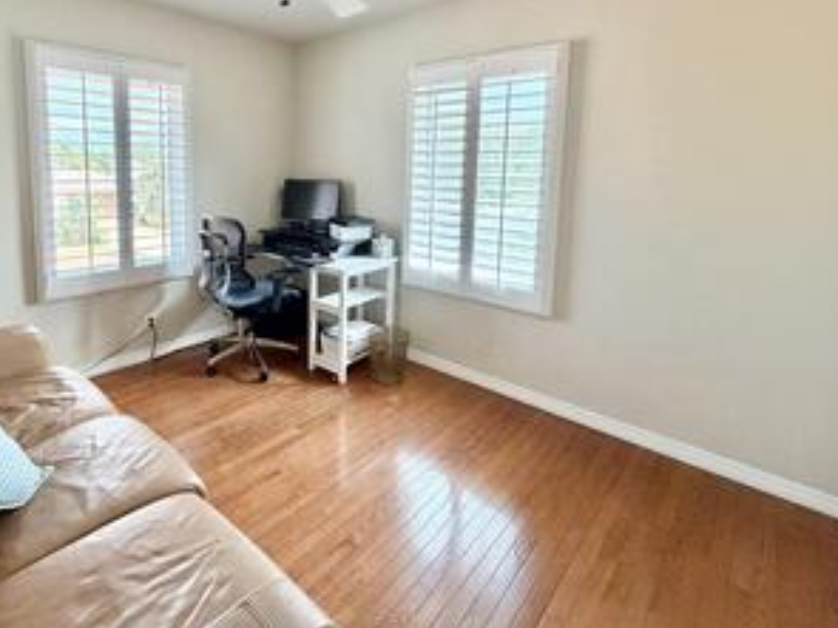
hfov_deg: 83.5
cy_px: 216
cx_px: 330
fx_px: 460
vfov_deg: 67.0
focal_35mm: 19
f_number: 2.2
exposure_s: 1/121
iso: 250
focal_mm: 2.22
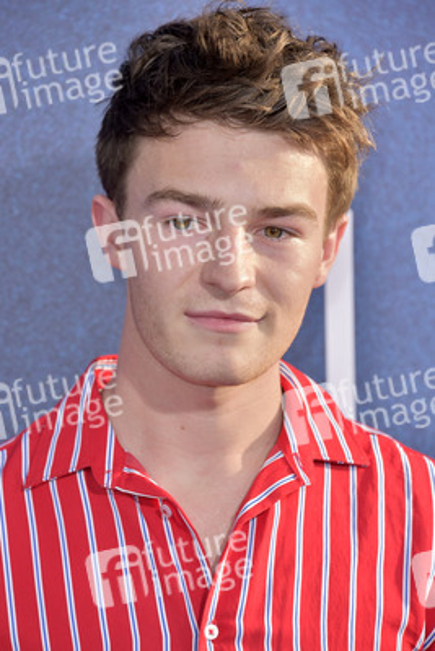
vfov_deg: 8.2
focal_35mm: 250
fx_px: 4527
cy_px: 326
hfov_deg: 5.5
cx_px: 218
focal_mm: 250
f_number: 7.1
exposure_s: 1/250
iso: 125
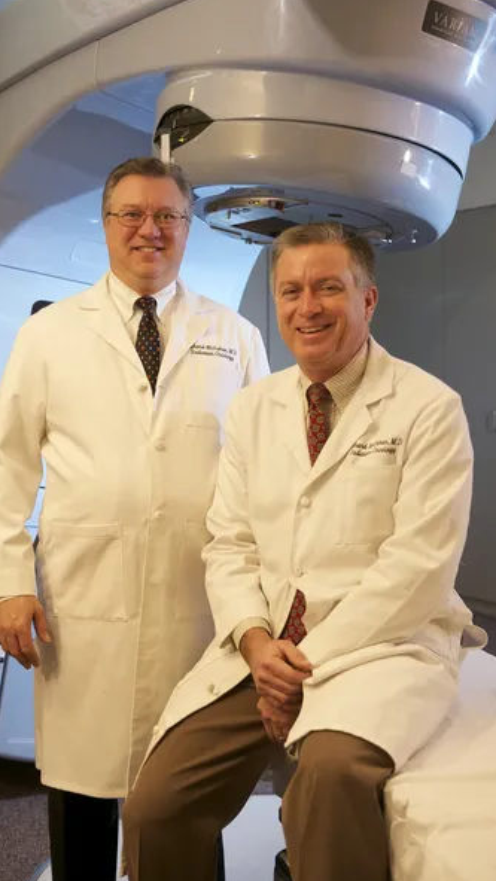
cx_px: 213
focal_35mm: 51
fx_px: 1192
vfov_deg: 40.6
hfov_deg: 23.5
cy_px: 441
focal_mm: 48
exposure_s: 1/60
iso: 320
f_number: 4
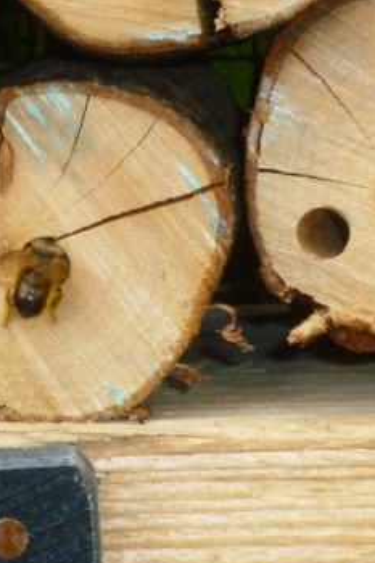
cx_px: 47
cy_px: 285
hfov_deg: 6.2
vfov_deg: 9.3
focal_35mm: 221
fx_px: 3456
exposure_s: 1/50
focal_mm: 17.5
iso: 100
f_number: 5.7
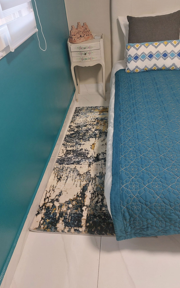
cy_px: 142
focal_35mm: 27
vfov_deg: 68.4
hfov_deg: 46.0
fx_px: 212
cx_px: 89
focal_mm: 5.23
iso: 320
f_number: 1.8
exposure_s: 1/50
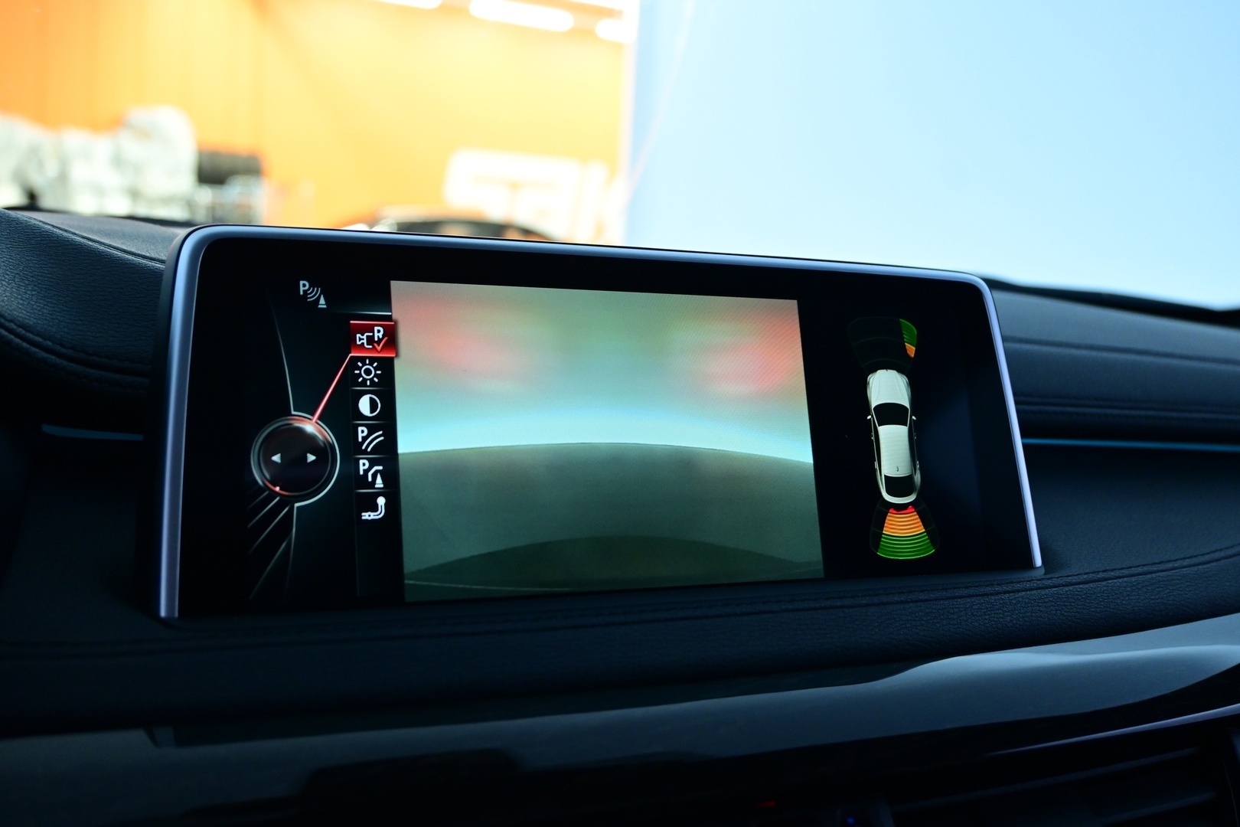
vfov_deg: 36.2
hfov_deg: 52.2
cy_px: 414
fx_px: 1266
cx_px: 620
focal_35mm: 37
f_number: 4.2
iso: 1250
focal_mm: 24.5
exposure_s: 1/40
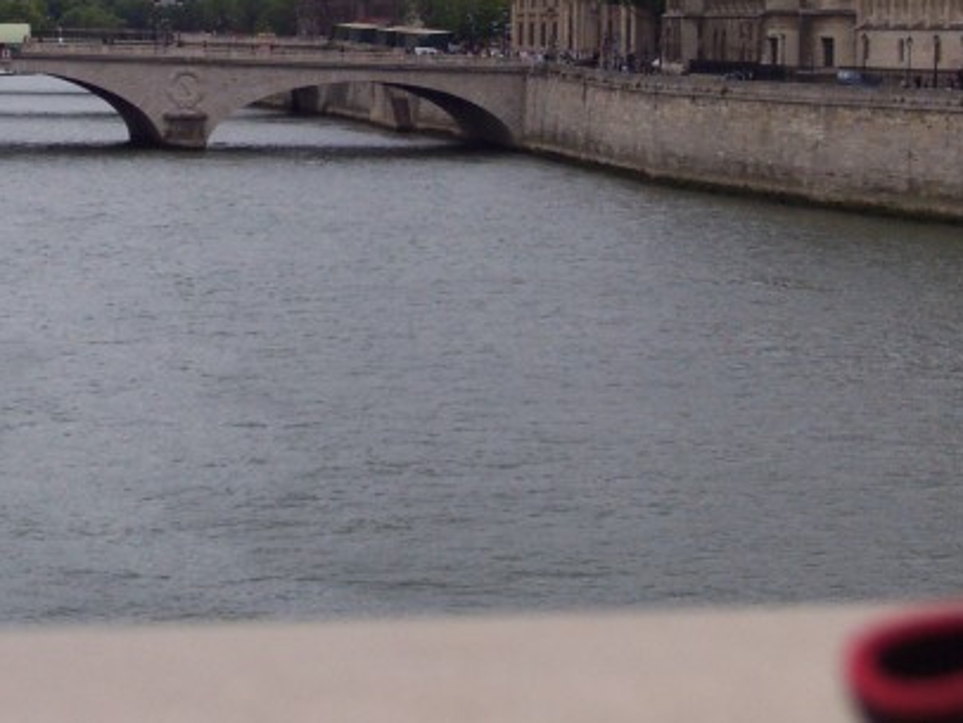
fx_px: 3563
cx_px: 294
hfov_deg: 15.4
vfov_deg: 11.5
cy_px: 45
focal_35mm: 128
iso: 80
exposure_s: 1/721
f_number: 3.6
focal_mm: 10.8
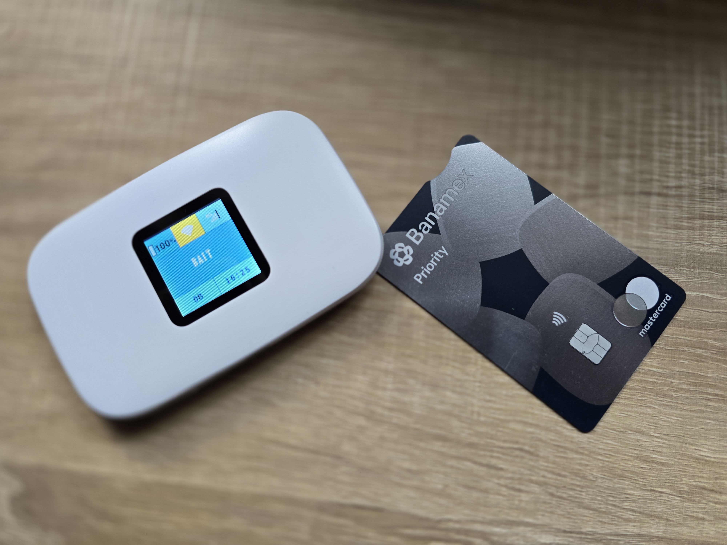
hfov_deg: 73.9
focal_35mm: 23
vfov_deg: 58.9
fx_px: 483
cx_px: 364
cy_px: 272
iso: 200
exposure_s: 1/120
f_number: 1.7
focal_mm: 6.3
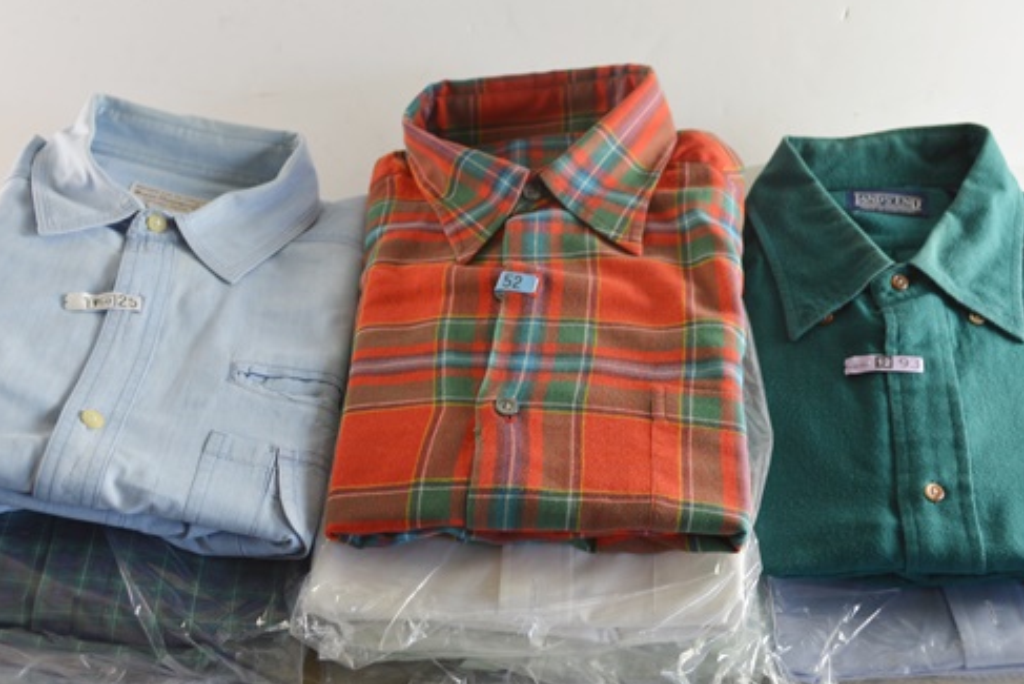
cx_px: 508
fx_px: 1366
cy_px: 377
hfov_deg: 41.1
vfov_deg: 28.1
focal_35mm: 48
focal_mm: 26
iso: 400
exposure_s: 1/80
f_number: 4.5
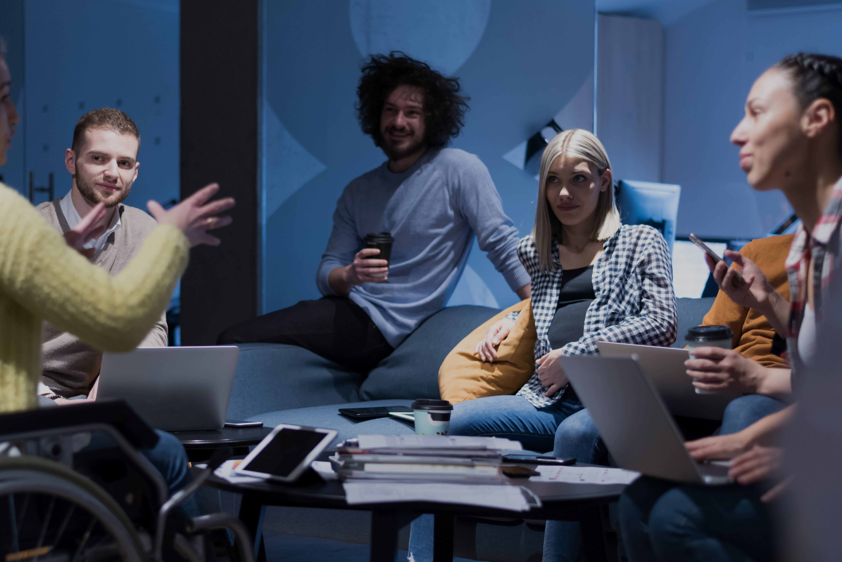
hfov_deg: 30.8
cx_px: 315
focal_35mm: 65
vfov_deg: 20.9
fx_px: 1521
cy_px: 362
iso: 800
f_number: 1.8
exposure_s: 1/160
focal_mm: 50
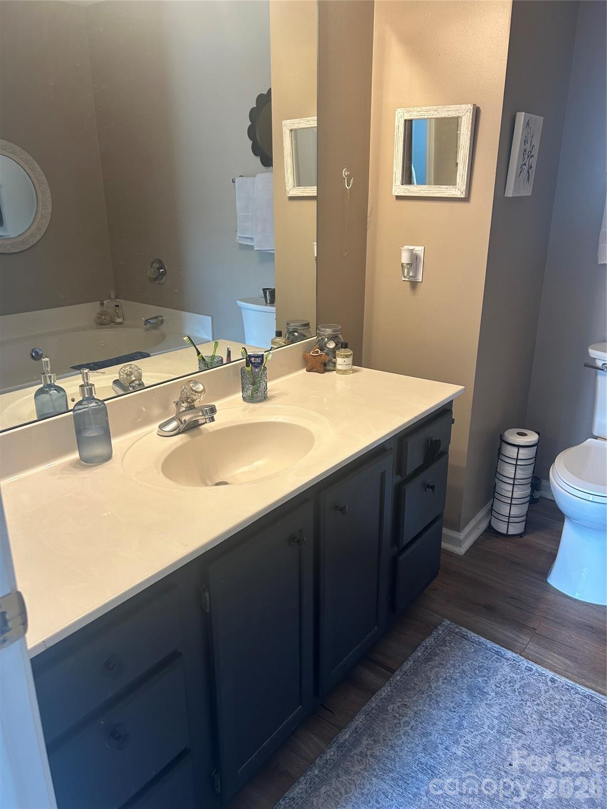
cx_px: 304
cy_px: 404
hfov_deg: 53.1
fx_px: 608
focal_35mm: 26
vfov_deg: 67.3
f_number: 1.5
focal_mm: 5.7
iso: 80
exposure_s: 1/60
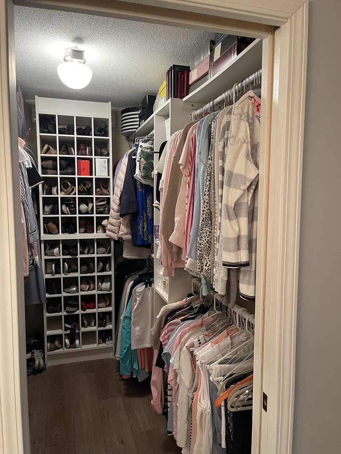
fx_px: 328
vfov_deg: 69.4
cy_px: 227
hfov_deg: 54.9
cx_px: 170
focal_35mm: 25
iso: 500
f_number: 1.6
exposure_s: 1/60
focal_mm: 5.1
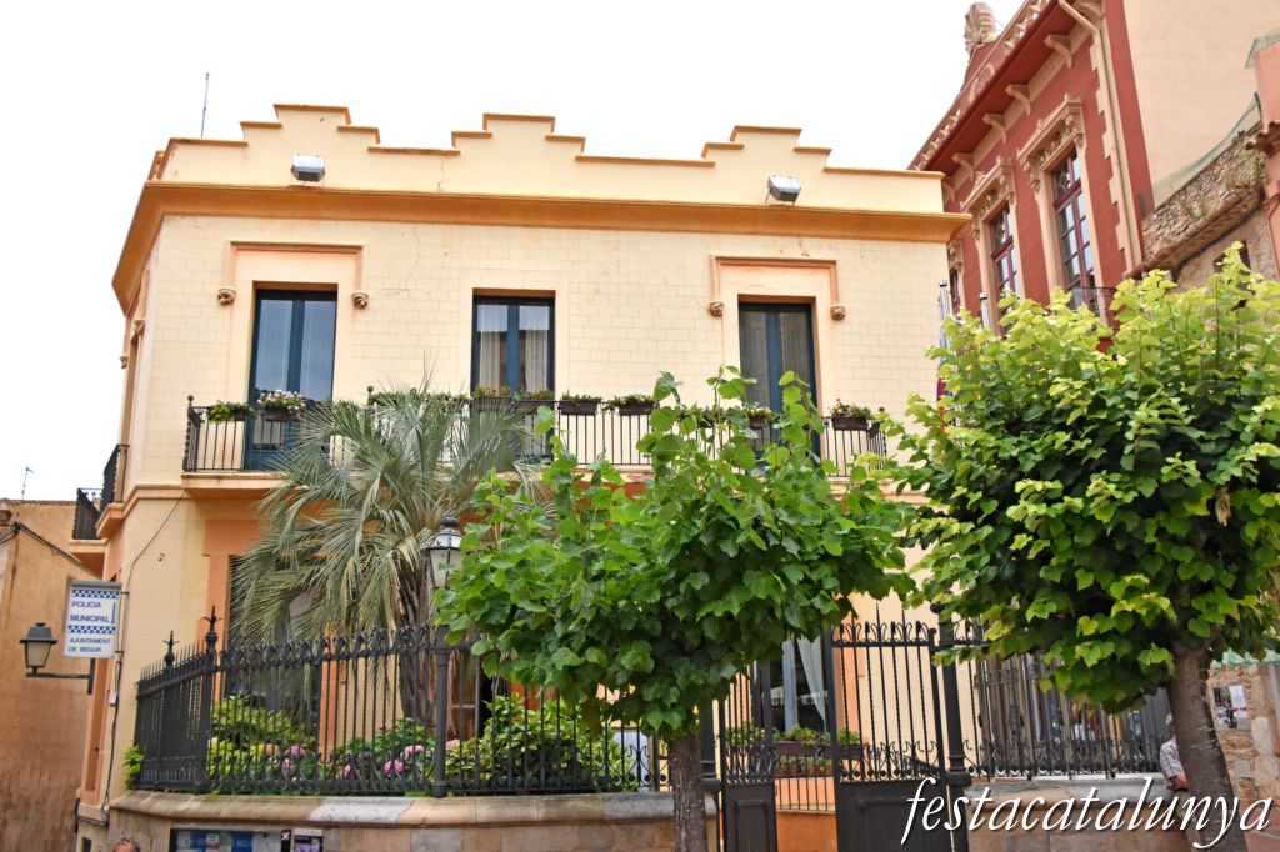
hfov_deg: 57.2
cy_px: 426
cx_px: 640
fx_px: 1173
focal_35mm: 33
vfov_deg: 39.9
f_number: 11
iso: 640
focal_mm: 22
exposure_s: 1/500
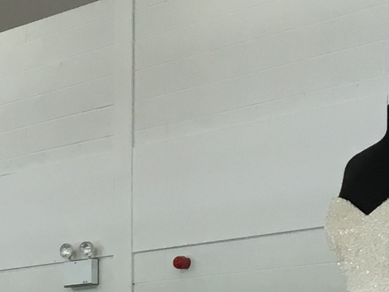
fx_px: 1843
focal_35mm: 164
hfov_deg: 11.0
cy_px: 450
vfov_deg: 8.8
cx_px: -380
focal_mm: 4.15
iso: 32
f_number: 2.2
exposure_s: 1/33
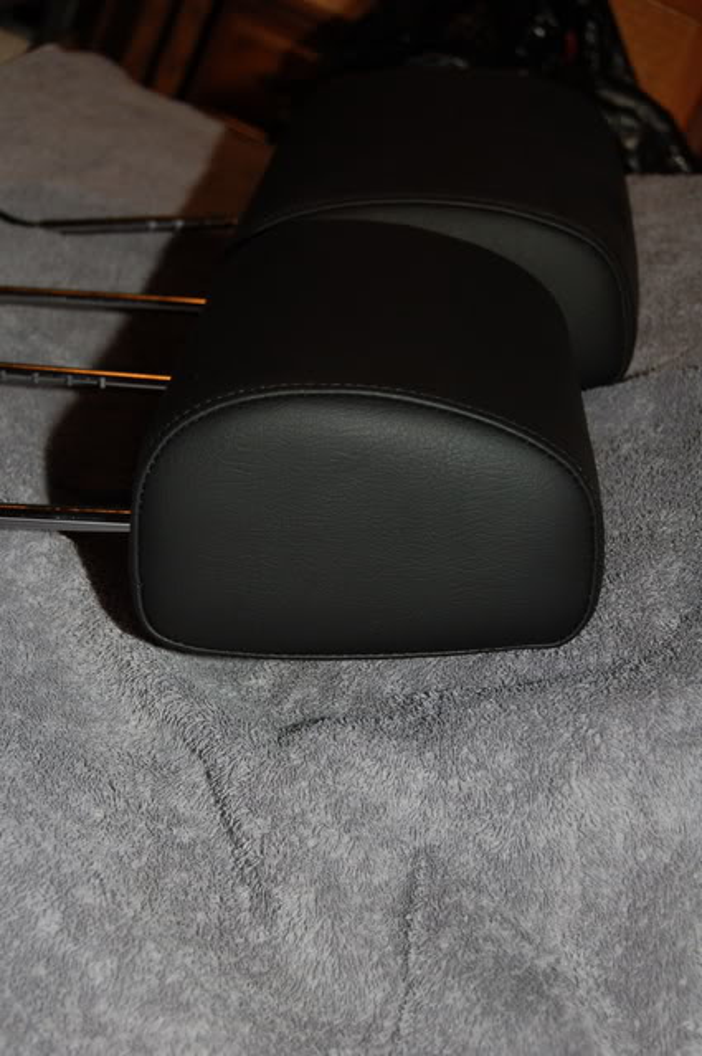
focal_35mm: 57
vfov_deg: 35.1
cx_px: 351
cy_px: 528
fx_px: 1670
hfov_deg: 23.7
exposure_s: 1/60
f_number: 5
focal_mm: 38
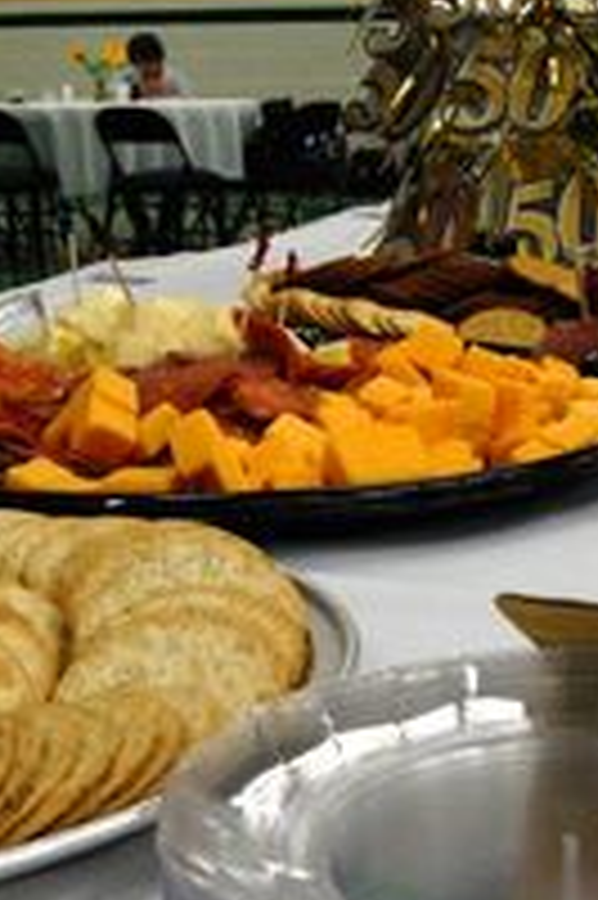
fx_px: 1722
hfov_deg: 19.2
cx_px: 585
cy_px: 486
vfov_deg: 29.3
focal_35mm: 69
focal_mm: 23
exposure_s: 1/30
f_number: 10
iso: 1600
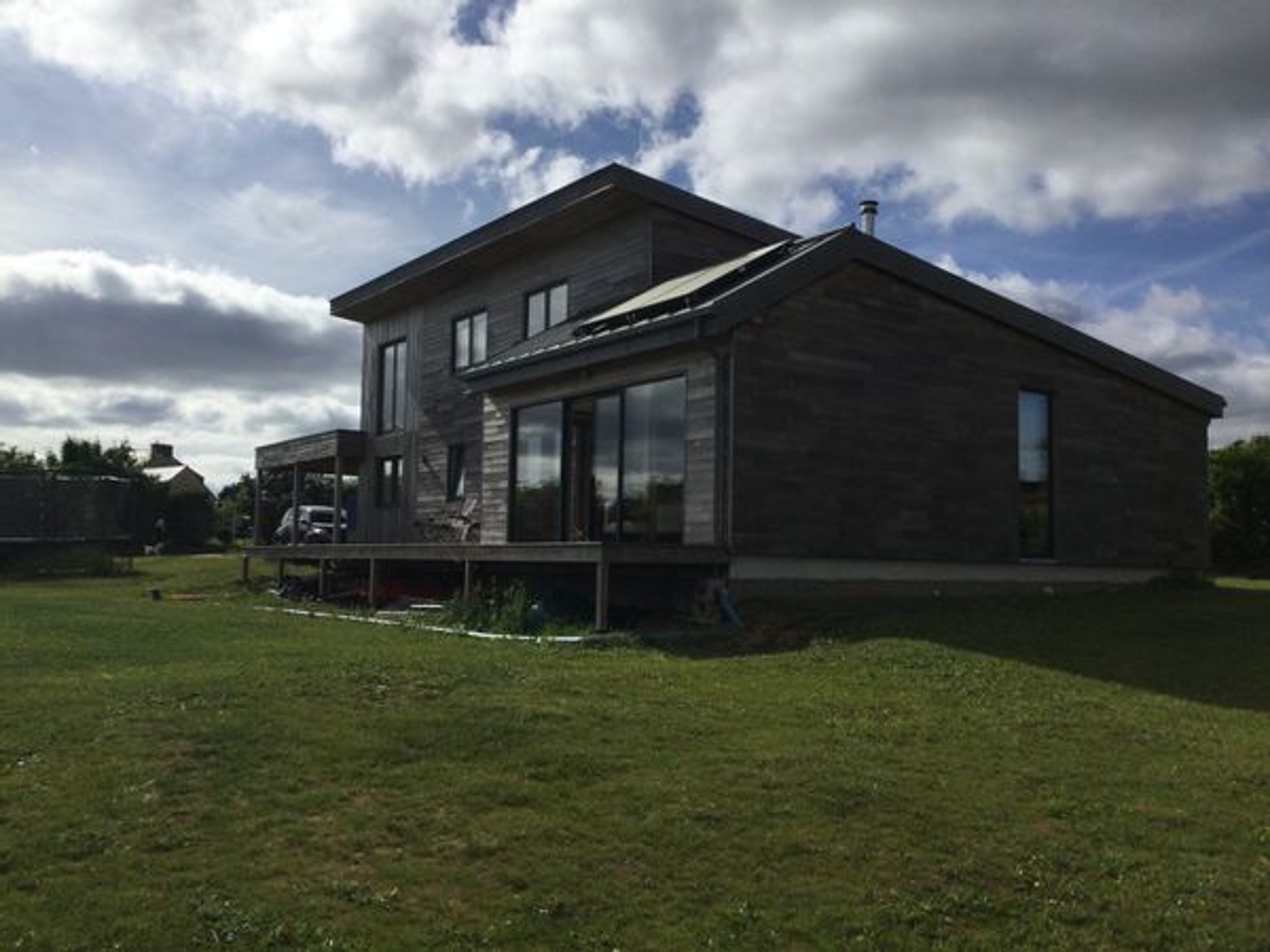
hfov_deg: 58.4
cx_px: 635
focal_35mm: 31
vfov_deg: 45.4
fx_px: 1137
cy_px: 476
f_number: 2.4
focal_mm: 3.3
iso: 25
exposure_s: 1/3546
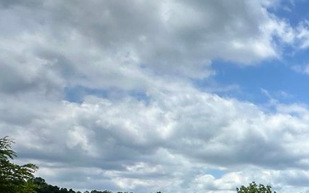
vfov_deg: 21.2
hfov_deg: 26.0
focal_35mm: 51
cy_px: 294
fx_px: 429
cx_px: 488
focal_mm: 2.22
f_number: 2.2
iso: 50
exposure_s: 1/2212
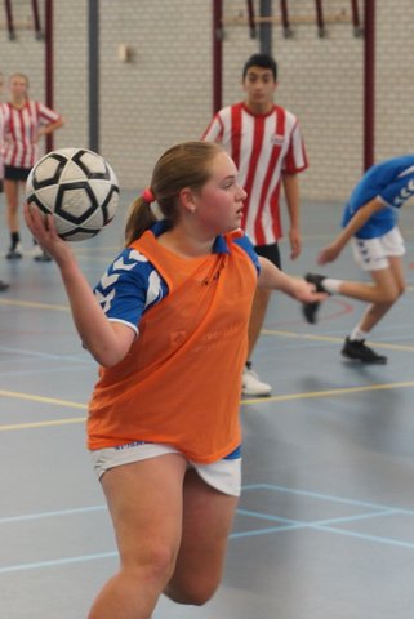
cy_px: 310
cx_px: 207
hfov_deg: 18.2
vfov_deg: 27.0
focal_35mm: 75
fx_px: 1291
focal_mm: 50
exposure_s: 1/160
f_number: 3.5
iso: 800
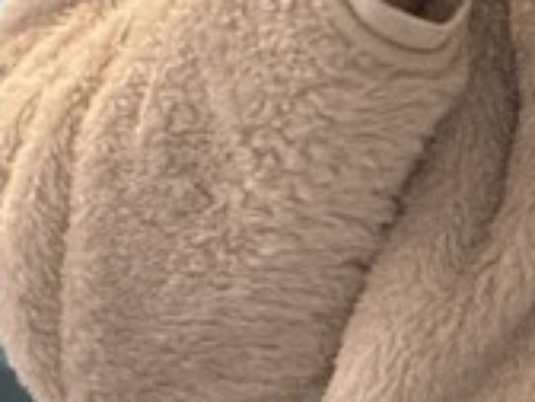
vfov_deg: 2.5
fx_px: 9041
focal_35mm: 585
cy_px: -392
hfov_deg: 3.4
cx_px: -239
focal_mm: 9
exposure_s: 1/60
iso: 160
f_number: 2.8
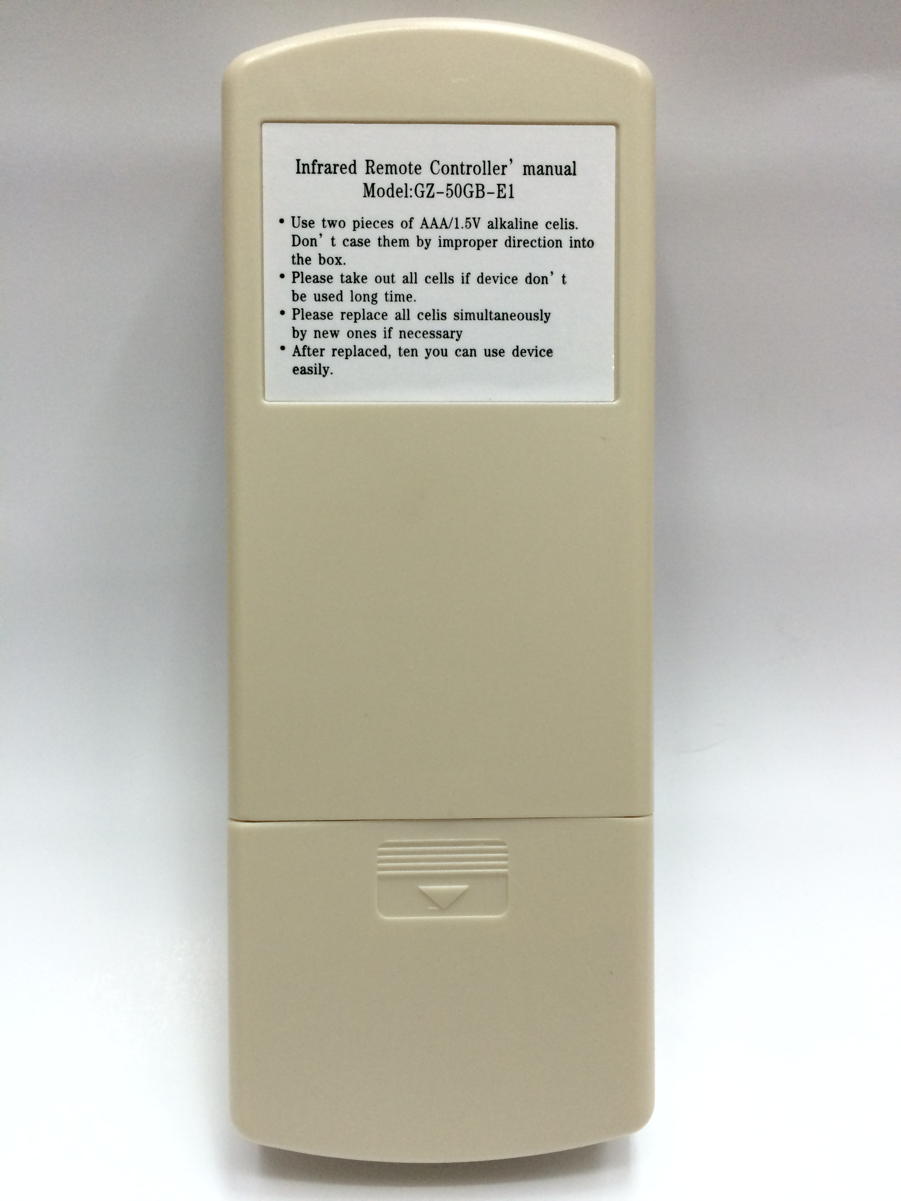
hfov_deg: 48.2
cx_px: 450
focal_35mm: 29
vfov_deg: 61.7
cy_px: 600
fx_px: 1006
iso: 64
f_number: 2.2
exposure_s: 1/33
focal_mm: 4.15
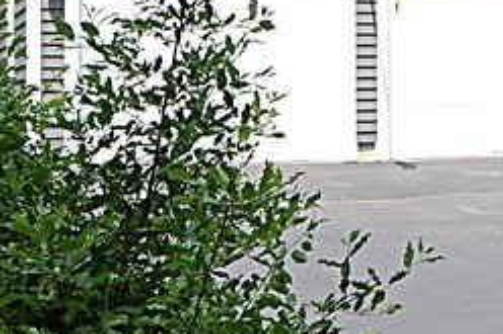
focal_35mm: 124
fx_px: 1731
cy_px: 48
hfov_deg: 15.2
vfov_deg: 11.0
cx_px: 779
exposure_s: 1/160
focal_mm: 20
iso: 100
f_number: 8
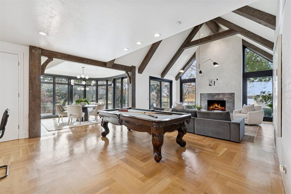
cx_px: 146
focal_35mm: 15
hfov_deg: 100.4
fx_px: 121
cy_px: 97
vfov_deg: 77.3
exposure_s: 1/50
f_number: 8
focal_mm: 10
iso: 200
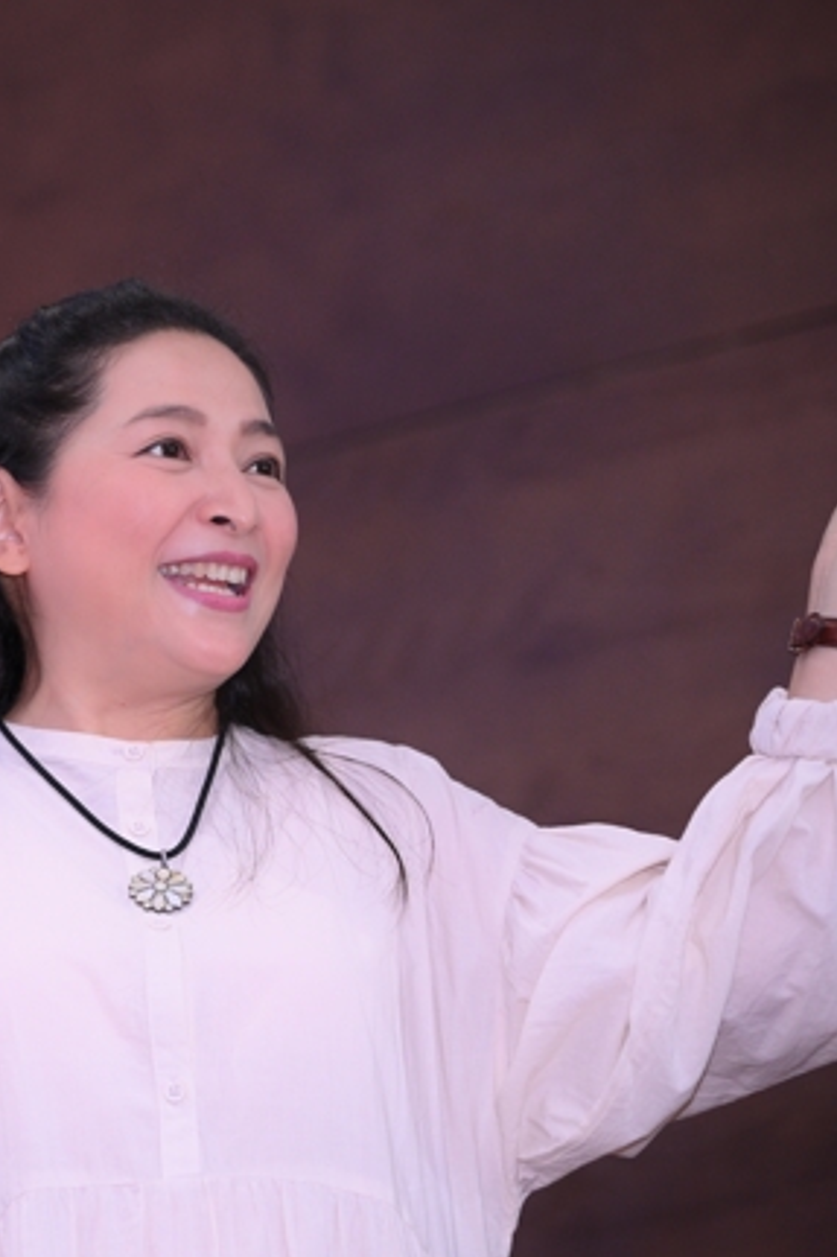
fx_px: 5793
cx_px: 99
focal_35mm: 166
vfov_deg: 12.4
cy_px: 628
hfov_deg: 8.2
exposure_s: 1/160
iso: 2000
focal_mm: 110
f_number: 4
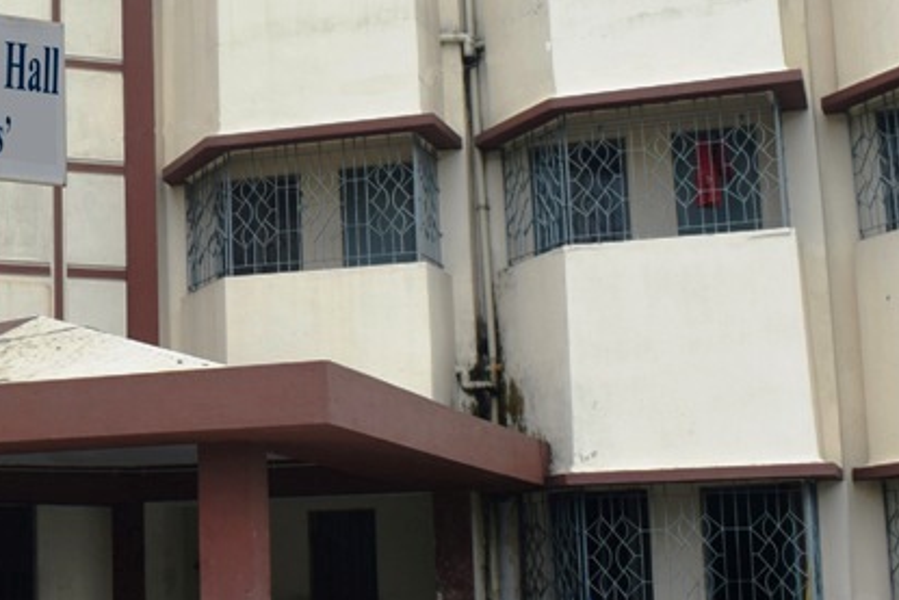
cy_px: 237
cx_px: 54
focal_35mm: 74
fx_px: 1848
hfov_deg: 26.2
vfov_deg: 18.4
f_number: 8
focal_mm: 20
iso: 200
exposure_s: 1/250
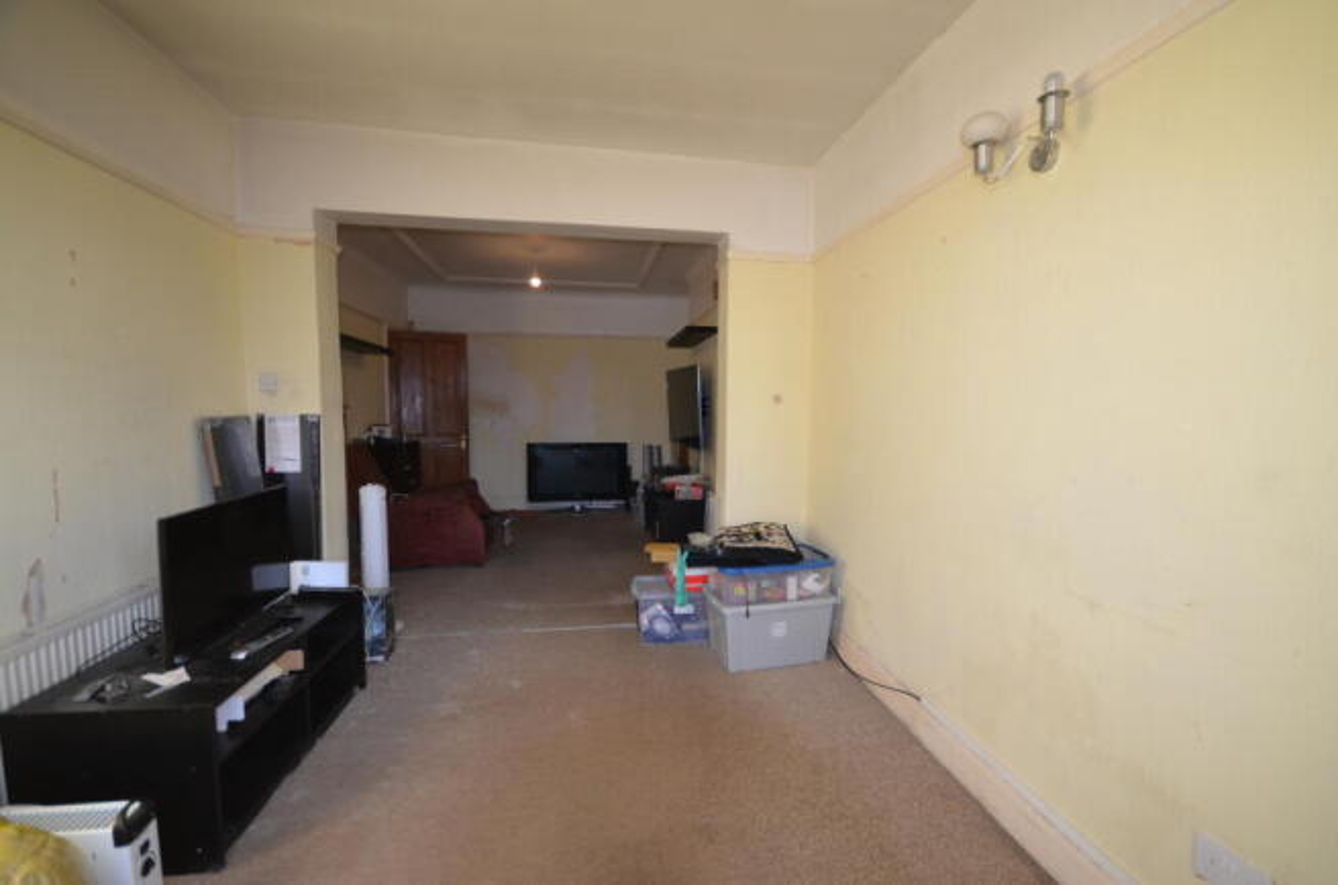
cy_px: 442
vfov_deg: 77.0
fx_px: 556
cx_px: 669
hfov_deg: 100.5
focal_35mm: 15
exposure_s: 1/125
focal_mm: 10
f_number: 4
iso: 400
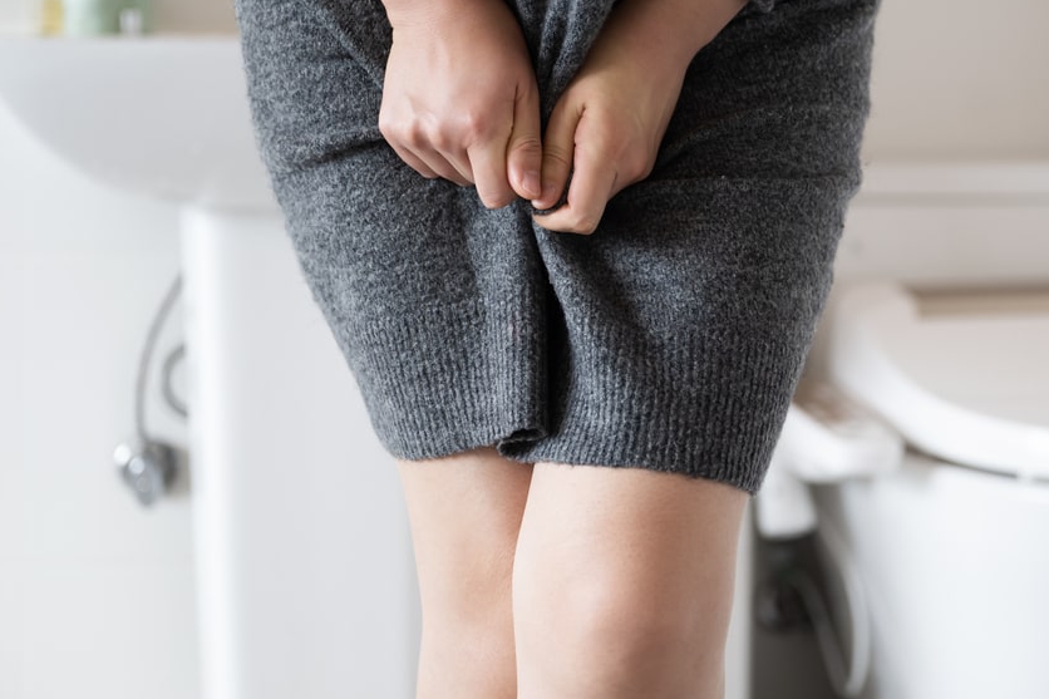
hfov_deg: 21.2
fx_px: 2797
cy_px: 292
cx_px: 680
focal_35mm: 96
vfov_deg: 14.2
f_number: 2.8
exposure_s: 1/50
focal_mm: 64
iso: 500
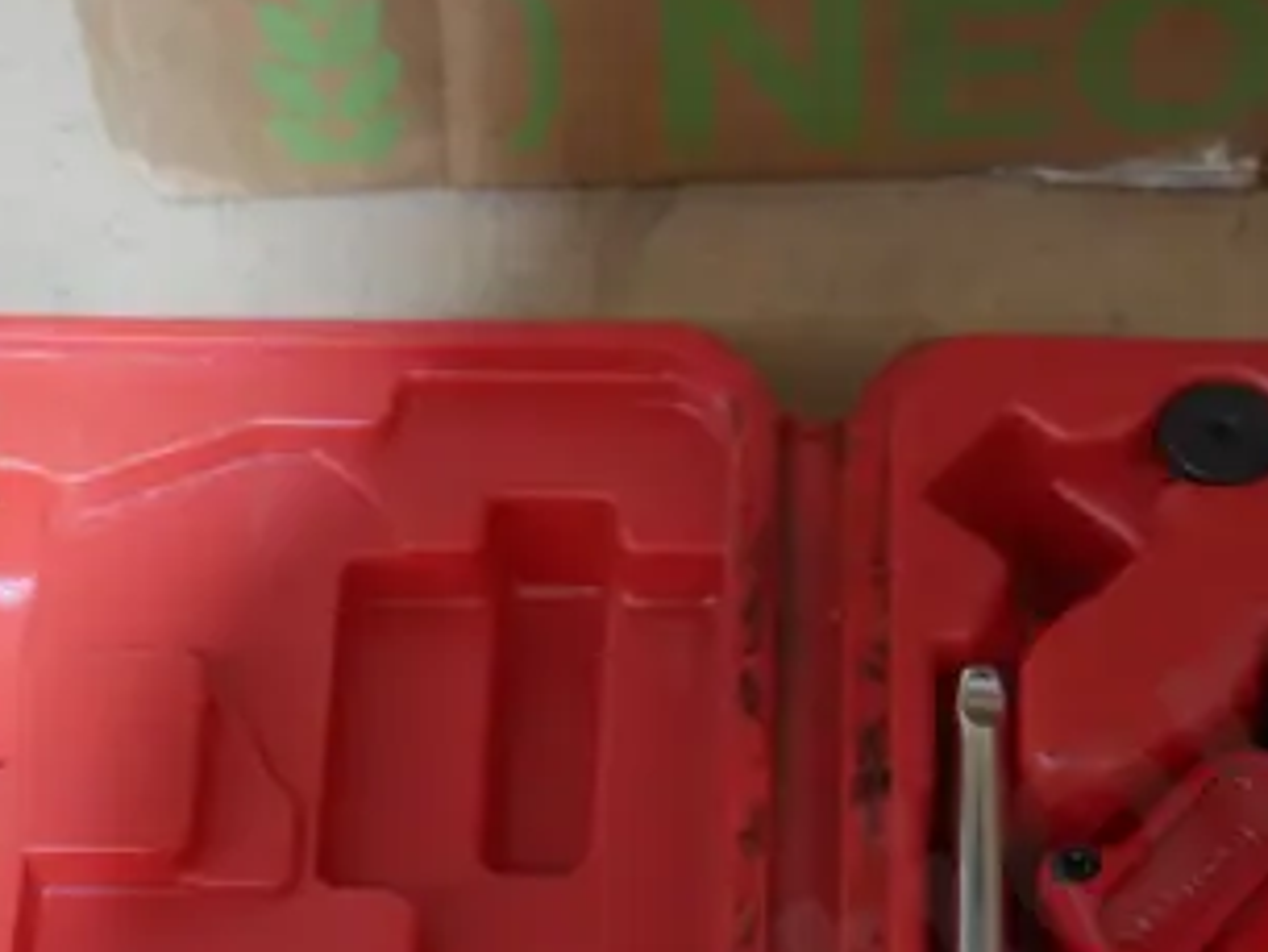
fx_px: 4434
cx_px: 603
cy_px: 1212
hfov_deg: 16.3
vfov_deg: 11.9
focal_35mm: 121
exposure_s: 1/60
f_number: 4
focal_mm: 18
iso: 1250
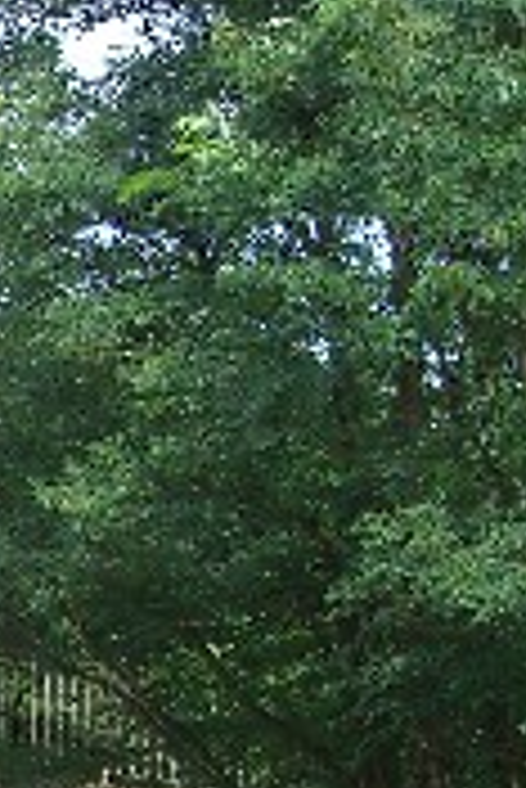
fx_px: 4309
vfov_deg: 10.2
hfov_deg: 6.7
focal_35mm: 197
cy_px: 979
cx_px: -672
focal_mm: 11.8
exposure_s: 1/250
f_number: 3.6
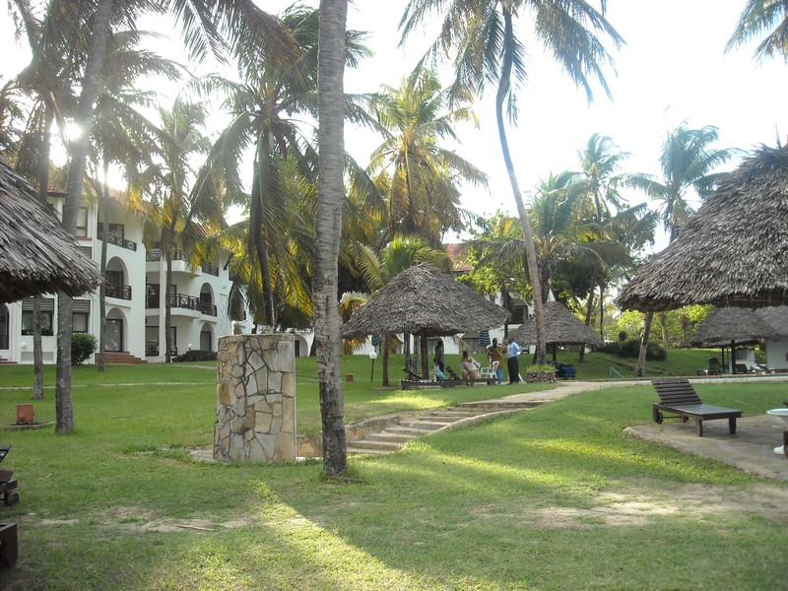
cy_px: 296
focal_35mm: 35
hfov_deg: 52.6
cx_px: 394
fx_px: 797
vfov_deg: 40.7
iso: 64
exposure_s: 1/154
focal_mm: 5.7
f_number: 2.8
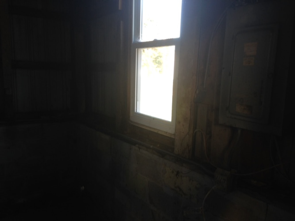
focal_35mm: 33
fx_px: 281
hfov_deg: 55.3
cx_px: 148
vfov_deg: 43.0
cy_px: 110
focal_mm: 4.12
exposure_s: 1/30
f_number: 2.4
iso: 50
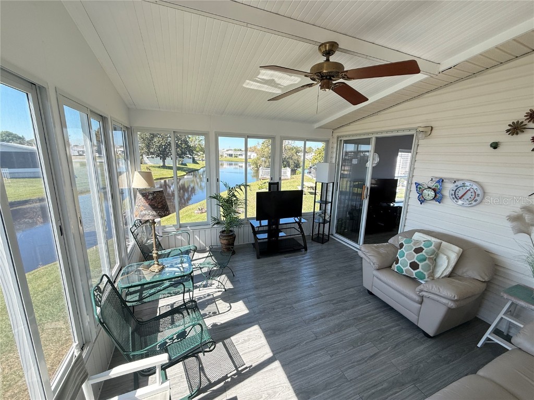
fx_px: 216
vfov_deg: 85.7
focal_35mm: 14
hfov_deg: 102.1
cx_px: 267
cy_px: 200
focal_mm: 2.22
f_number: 2.2
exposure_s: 1/99
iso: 100
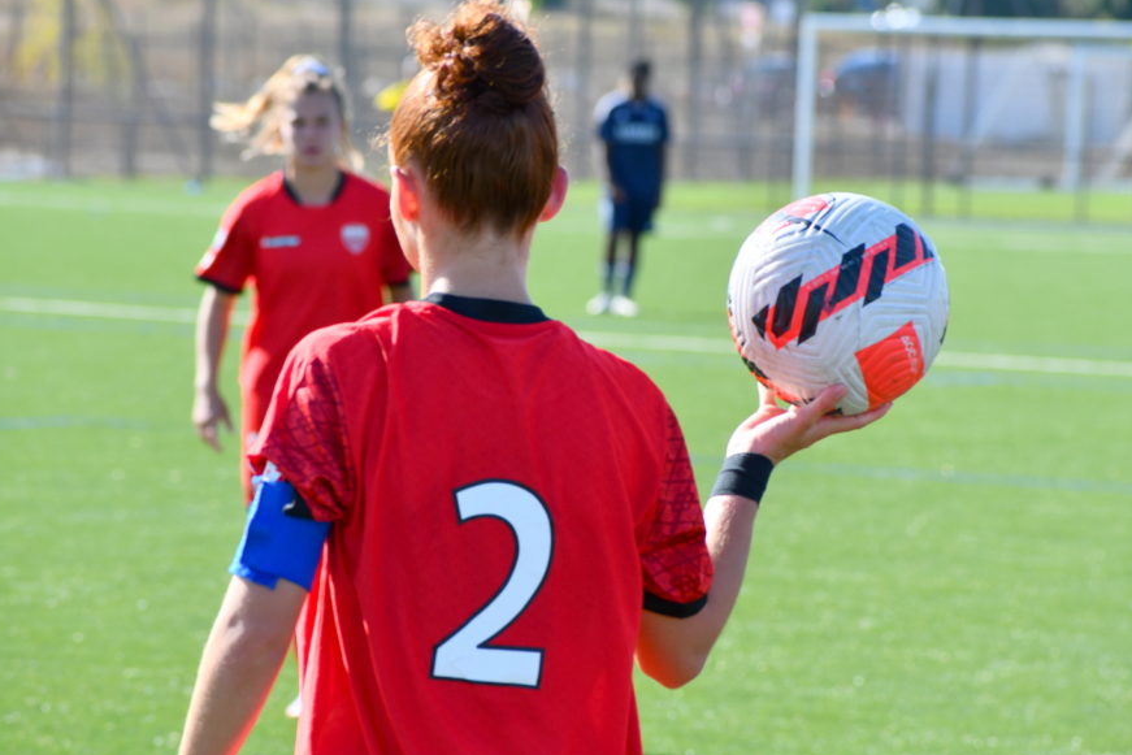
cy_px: 394
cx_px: 582
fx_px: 8019
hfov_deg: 8.1
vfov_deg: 5.4
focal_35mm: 255
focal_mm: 145
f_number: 7.1
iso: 200
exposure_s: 1/500
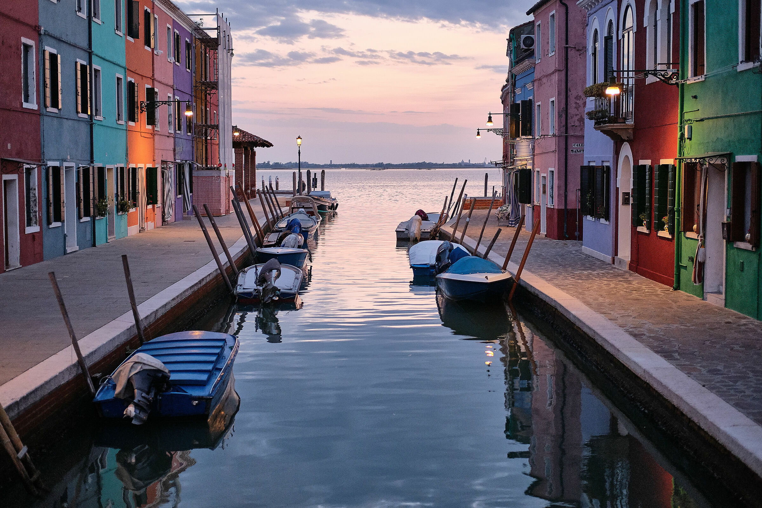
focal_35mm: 53
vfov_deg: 25.5
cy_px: 254
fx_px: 1122
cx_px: 381
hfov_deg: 37.5
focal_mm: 35
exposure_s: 1/125
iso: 2500
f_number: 2
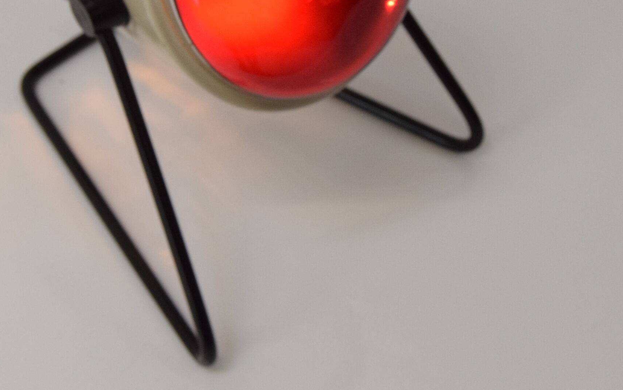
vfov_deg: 15.1
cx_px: 257
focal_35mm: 86
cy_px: 52
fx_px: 1460
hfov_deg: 24.0
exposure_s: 1/320
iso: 1600
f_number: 9
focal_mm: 32
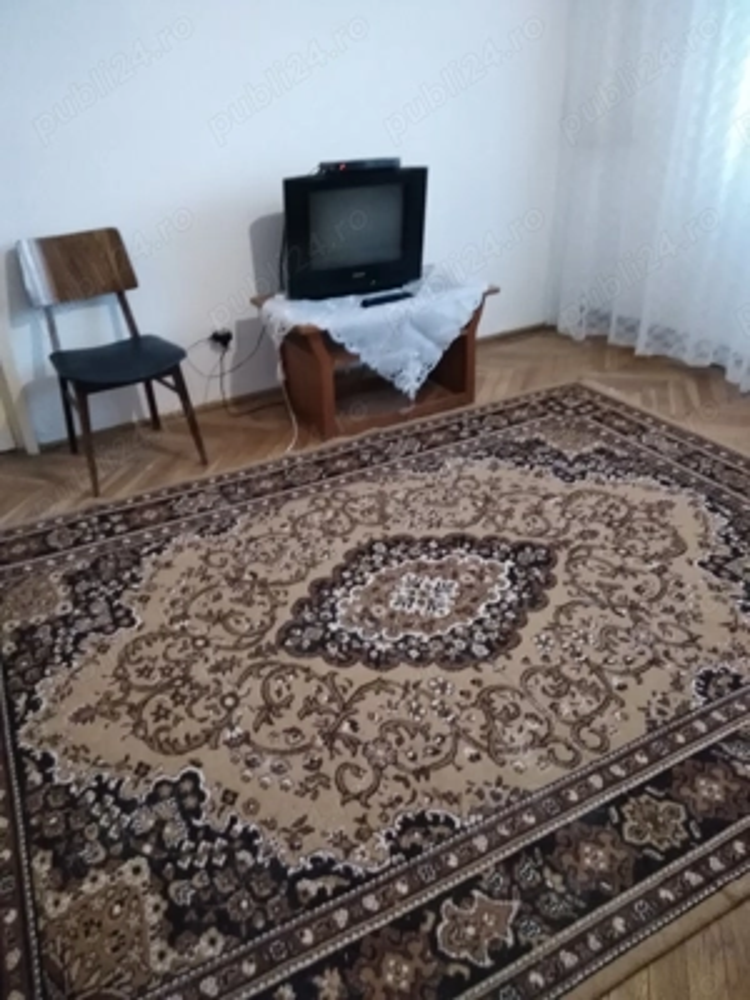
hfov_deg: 53.1
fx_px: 751
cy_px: 500
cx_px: 375
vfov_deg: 67.3
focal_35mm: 26
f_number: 2.2
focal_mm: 3.46
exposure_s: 1/12.5
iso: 1695
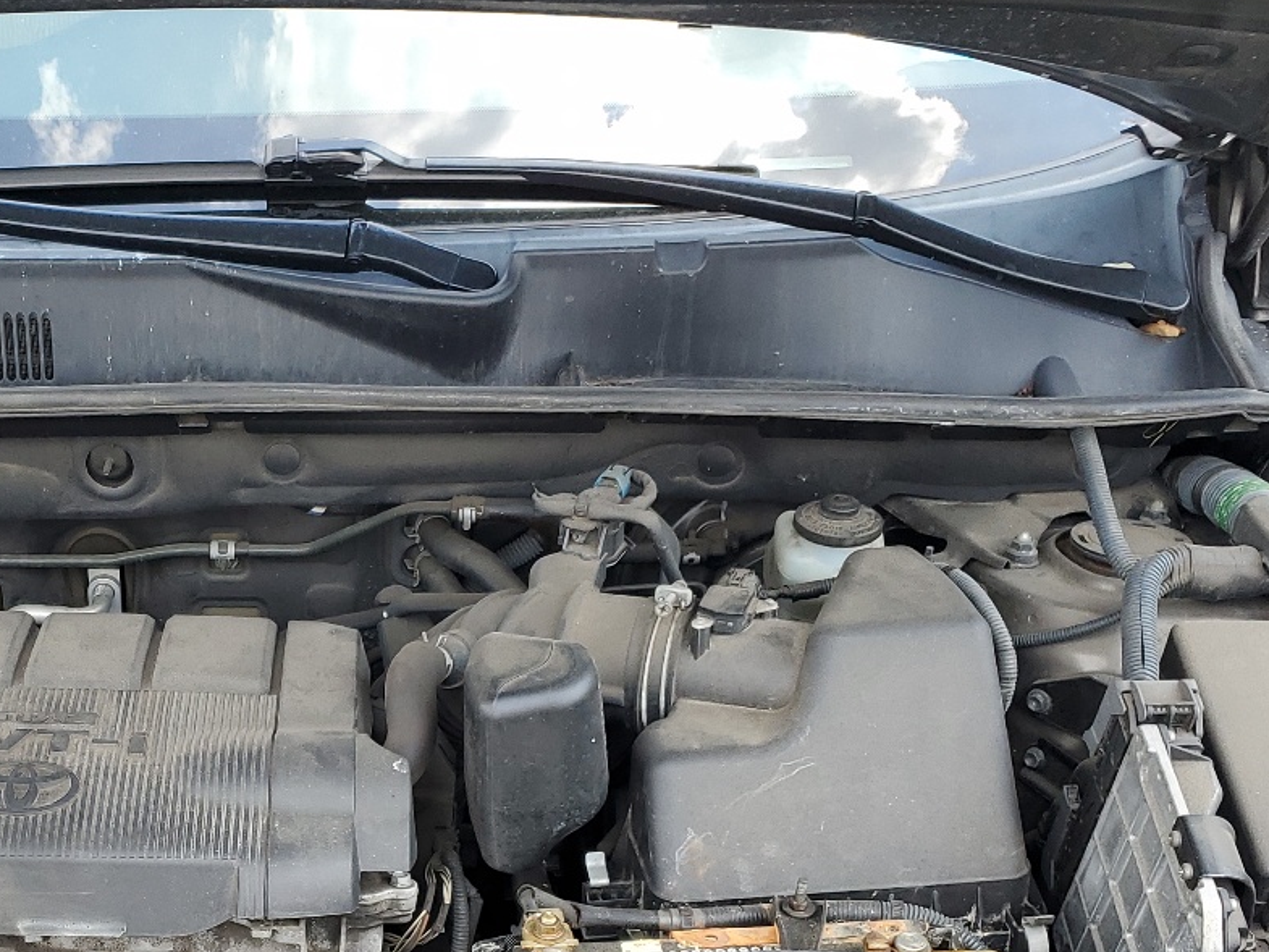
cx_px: 212
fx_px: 1943
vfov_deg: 26.6
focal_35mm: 53
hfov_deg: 34.8
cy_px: 852
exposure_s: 1/417
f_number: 1.5
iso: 50
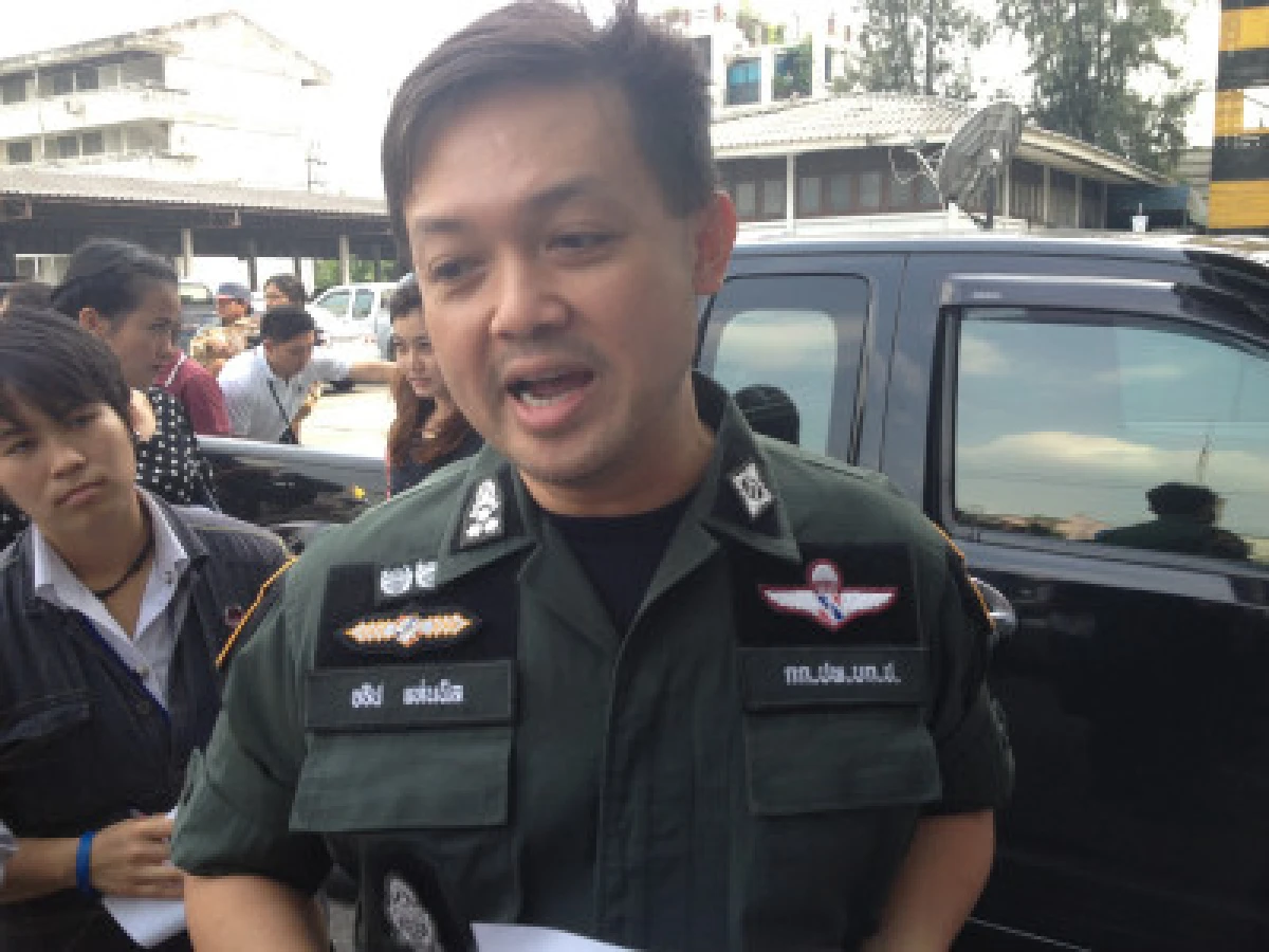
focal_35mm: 35
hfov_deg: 52.6
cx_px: 634
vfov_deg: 40.7
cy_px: 476
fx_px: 1283
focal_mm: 4.28
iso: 50
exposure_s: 1/237
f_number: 2.4
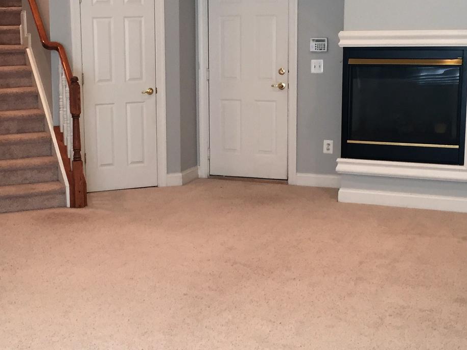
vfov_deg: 22.6
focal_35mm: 65
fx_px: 877
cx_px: 163
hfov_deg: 29.7
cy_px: 162
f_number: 2.2
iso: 64
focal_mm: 4.15
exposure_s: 1/30
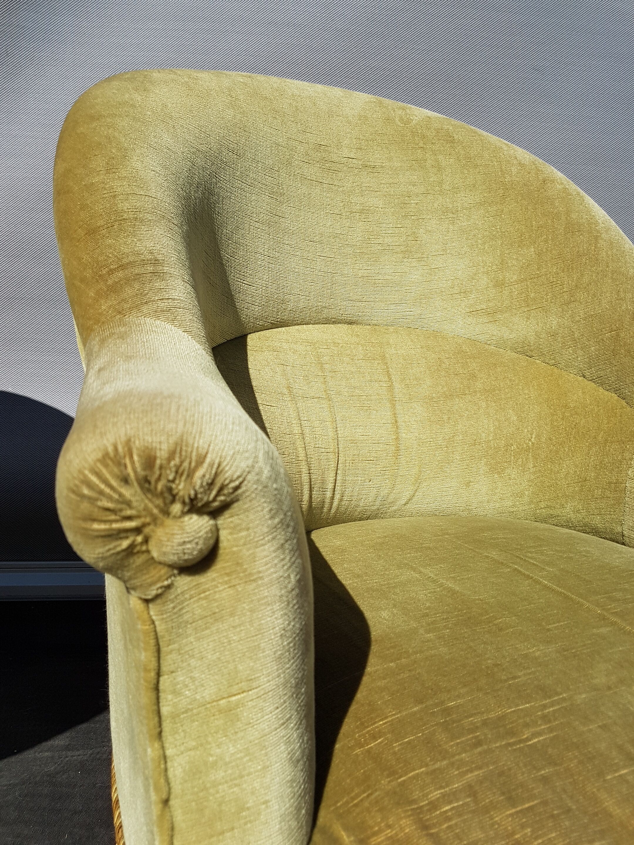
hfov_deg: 53.1
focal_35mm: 26
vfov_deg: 67.3
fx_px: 635
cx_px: 317
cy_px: 422
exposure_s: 1/3144
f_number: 1.7
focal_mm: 4.2
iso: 40
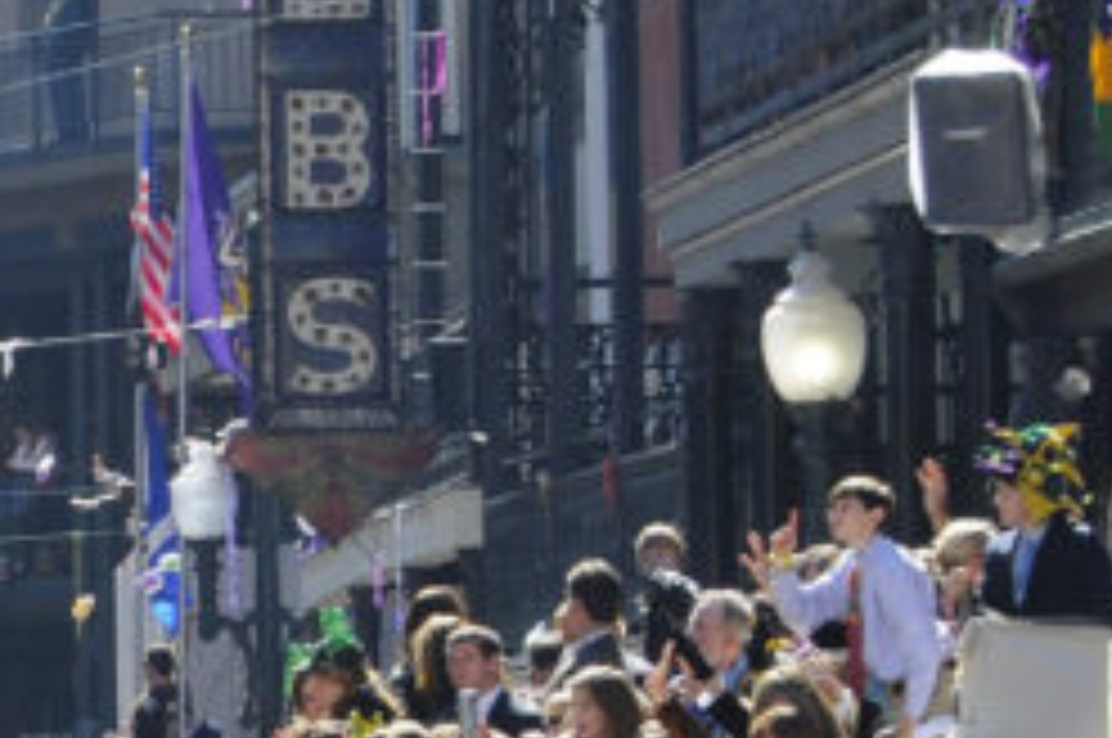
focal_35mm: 435
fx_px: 13419
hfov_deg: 4.7
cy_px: 1148
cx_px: -1053
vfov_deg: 3.1
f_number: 7.1
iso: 400
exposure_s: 1/500
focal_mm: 70
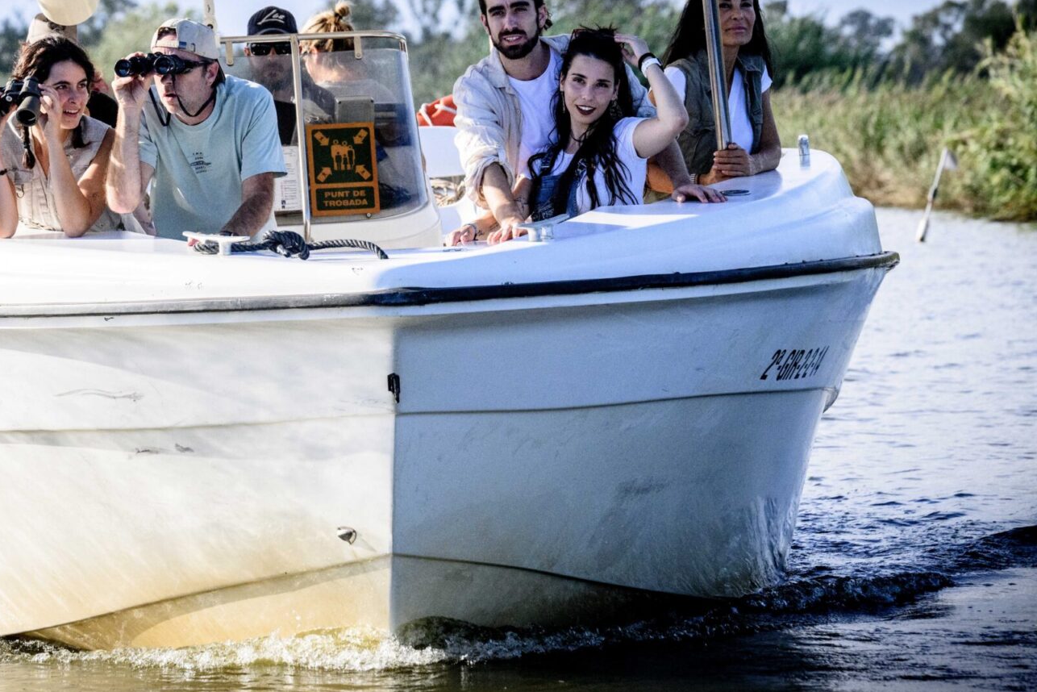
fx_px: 6425
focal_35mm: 223
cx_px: 341
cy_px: 228
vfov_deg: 6.2
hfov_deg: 9.2
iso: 2500
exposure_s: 1/8000
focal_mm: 140
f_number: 6.3
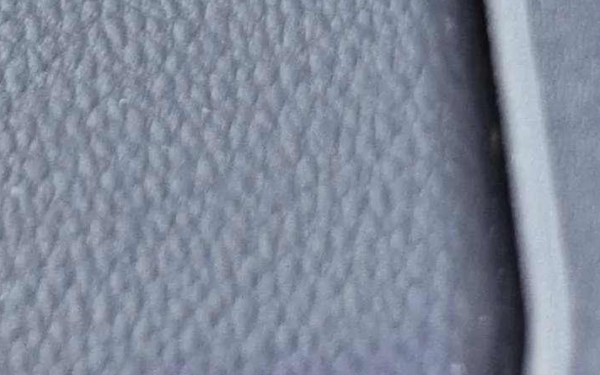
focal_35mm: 137
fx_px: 2240
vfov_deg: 7.0
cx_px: -216
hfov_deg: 14.5
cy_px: -1176
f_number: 1.8
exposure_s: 1/100
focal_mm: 5.4
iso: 125
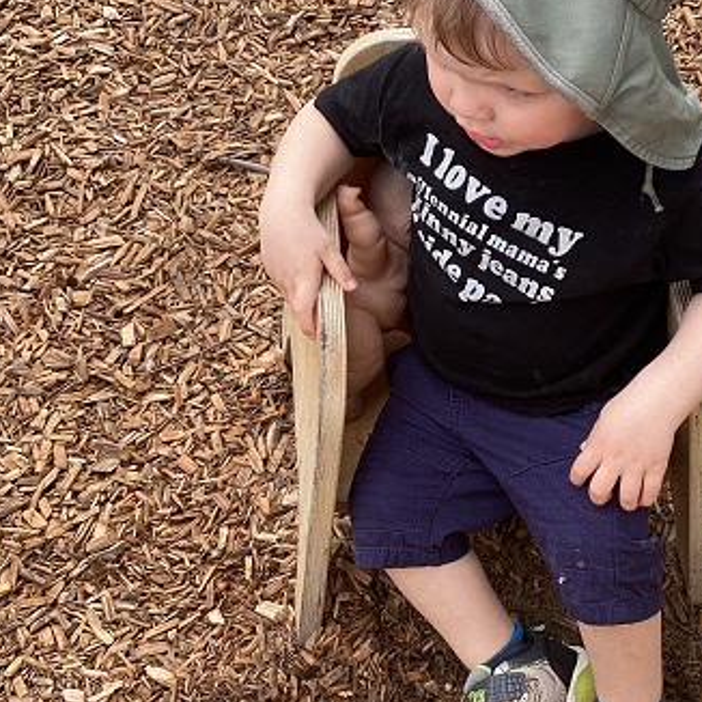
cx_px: 480
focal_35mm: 56
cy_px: 323
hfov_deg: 30.3
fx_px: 1285
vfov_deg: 30.5
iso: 25
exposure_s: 1/144
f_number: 2.4
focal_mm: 3.3
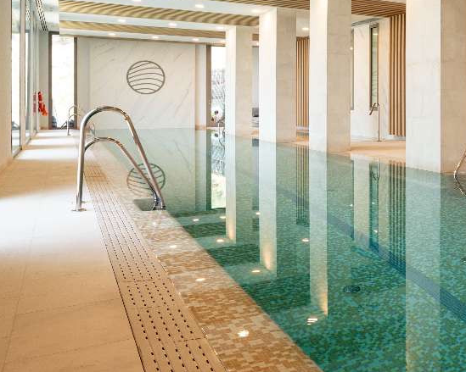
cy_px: 106
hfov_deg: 37.5
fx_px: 565
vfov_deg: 35.9
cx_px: 513
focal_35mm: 41
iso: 100
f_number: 7.1
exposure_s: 1/50
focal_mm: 16
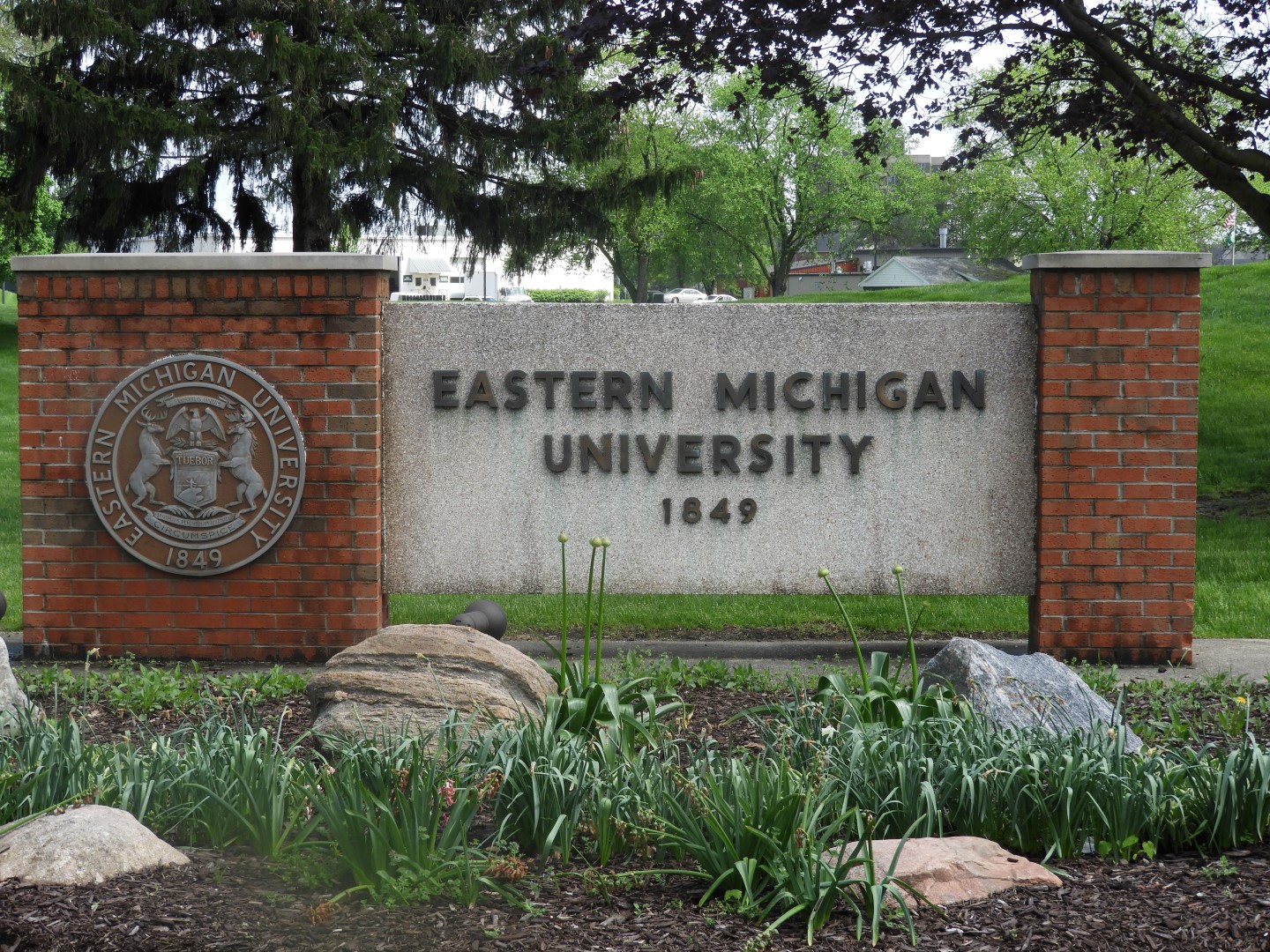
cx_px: 635
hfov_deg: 27.8
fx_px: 2568
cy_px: 476
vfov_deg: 21.0
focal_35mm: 70
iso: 100
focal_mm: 12.5
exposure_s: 1/320
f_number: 4.5
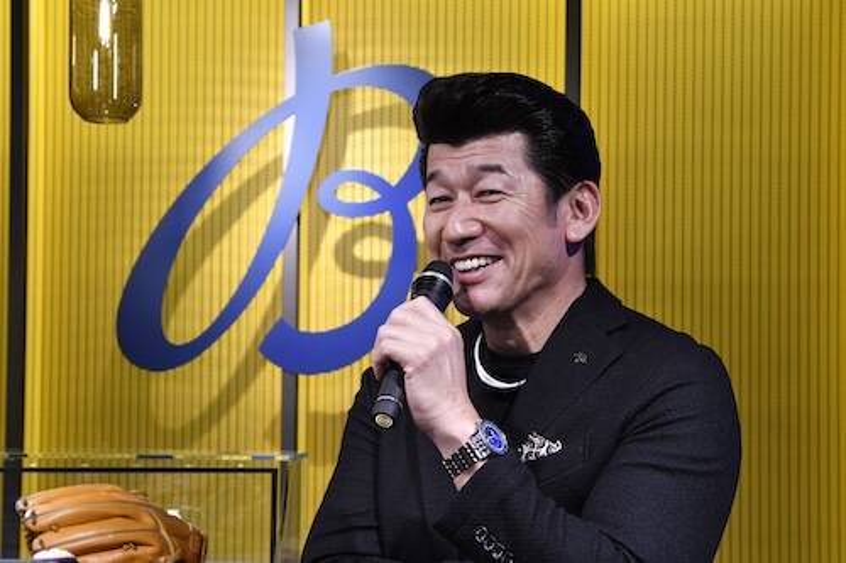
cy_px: 282
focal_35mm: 78
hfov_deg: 26.0
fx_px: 1832
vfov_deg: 17.5
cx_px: 423
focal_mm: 52
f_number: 5.6
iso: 1600
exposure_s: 1/125
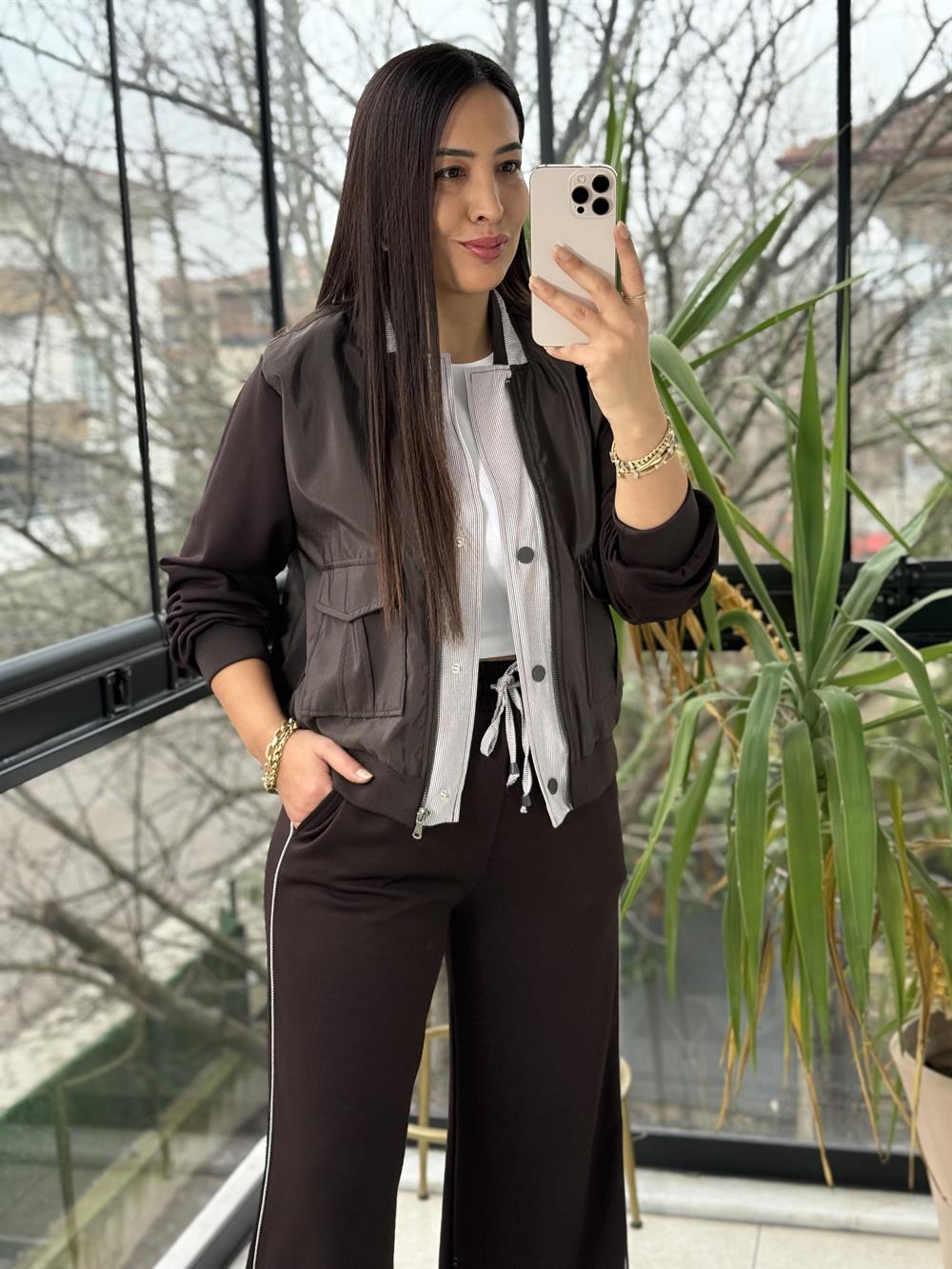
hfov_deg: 30.3
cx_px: 476
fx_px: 1760
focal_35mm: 48
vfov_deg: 39.7
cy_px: 634
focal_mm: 6.76
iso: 125
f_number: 1.78
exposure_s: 1/194
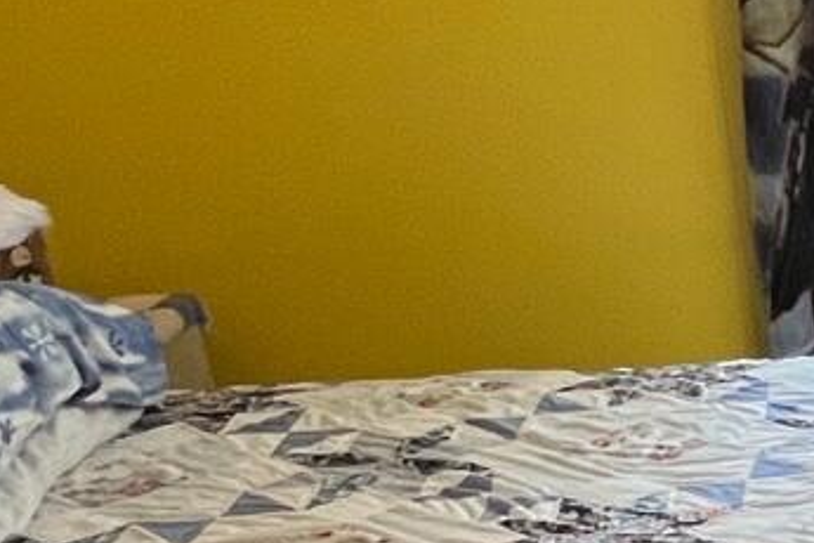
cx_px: 1387
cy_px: 524
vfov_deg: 16.9
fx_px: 1786
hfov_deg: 20.0
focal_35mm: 79
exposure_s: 1/60
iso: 320
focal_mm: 1.57
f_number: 1.8
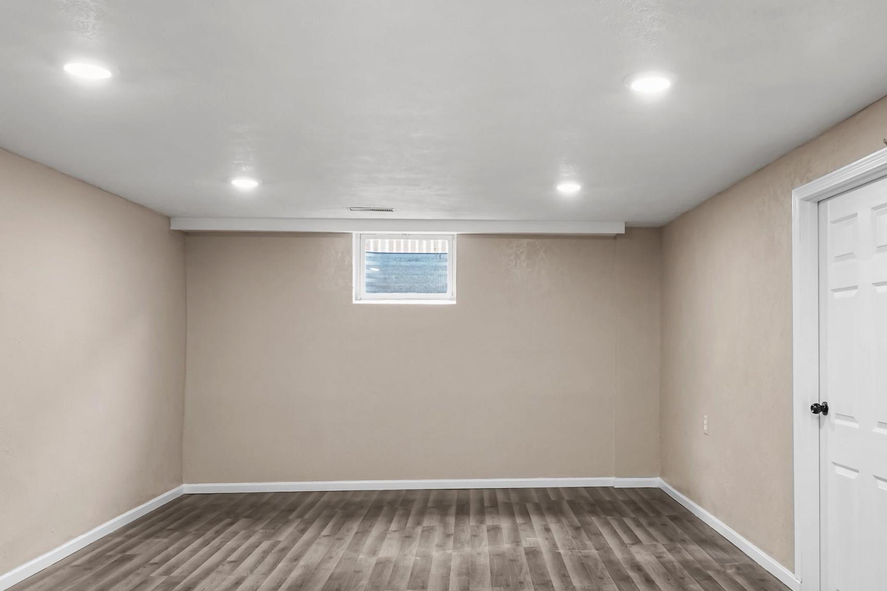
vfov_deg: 44.7
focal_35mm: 29
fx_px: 714
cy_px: 355
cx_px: 535
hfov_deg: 63.1
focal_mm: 16
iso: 1000
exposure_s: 1/2
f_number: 8
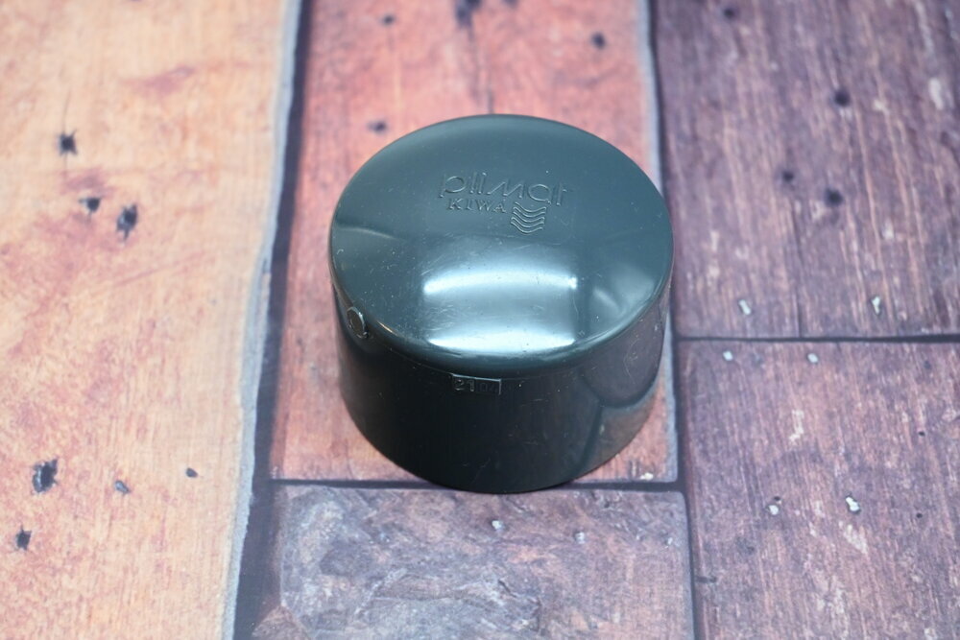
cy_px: 320
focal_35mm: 69
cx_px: 480
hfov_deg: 29.2
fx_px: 1840
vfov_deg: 19.7
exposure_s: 1/80
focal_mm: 46
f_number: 6
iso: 2200
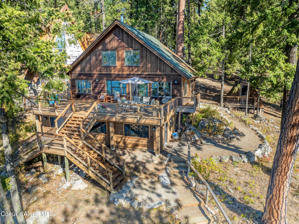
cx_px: 150
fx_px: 207
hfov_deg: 71.6
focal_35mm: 24
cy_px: 112
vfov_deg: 56.8
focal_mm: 12.29
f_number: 2.8
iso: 120
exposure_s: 1/800
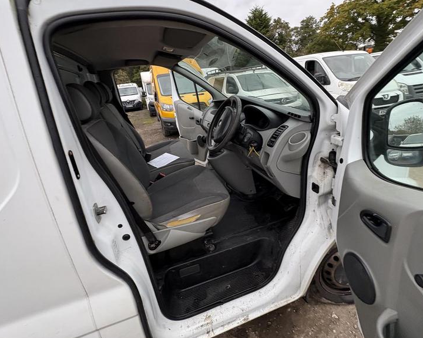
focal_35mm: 17
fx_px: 213
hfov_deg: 89.6
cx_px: 214
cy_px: 149
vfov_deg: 76.7
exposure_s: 1/99
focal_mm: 2.22
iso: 64
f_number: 2.2
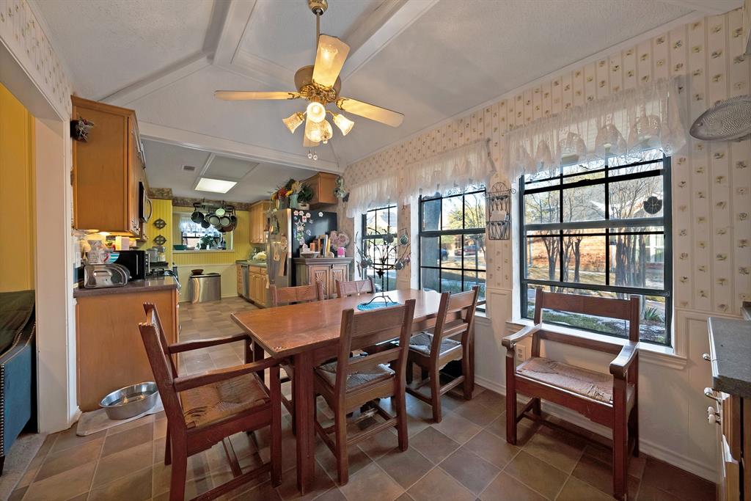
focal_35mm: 12
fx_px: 250
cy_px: 250
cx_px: 376
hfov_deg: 112.6
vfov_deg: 90.0
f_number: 9
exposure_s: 1/15
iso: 640
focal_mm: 12
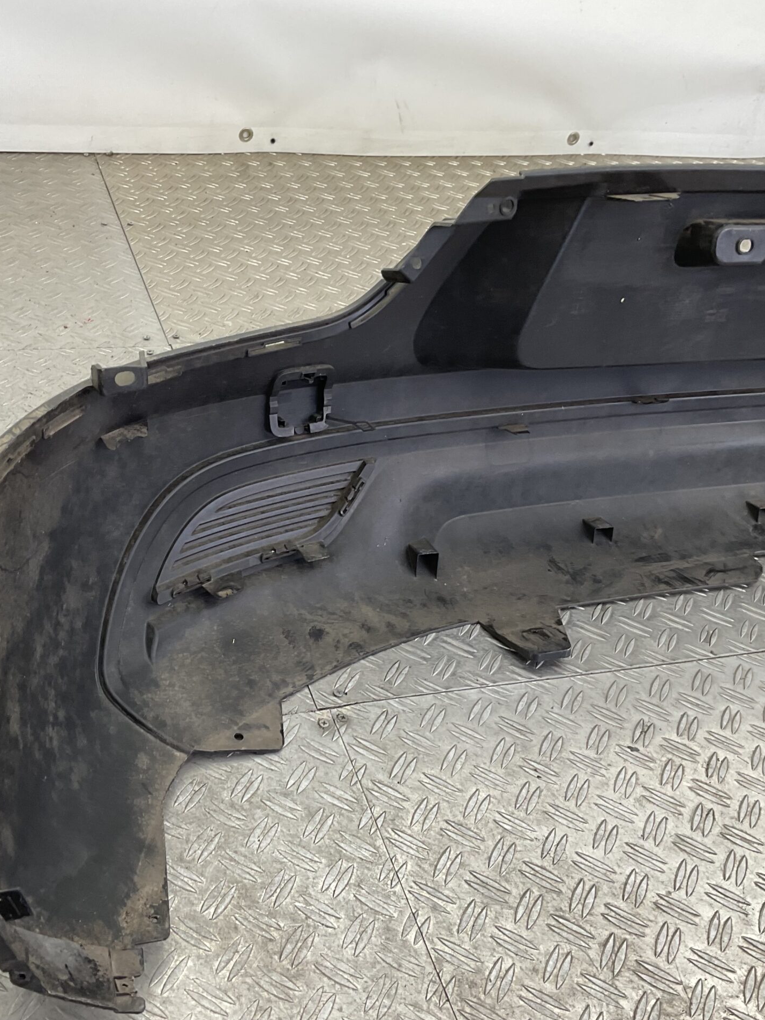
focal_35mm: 39
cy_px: 508
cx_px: 297
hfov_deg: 36.6
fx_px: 1149
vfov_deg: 47.9
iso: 32
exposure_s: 1/100
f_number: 1.8
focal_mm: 3
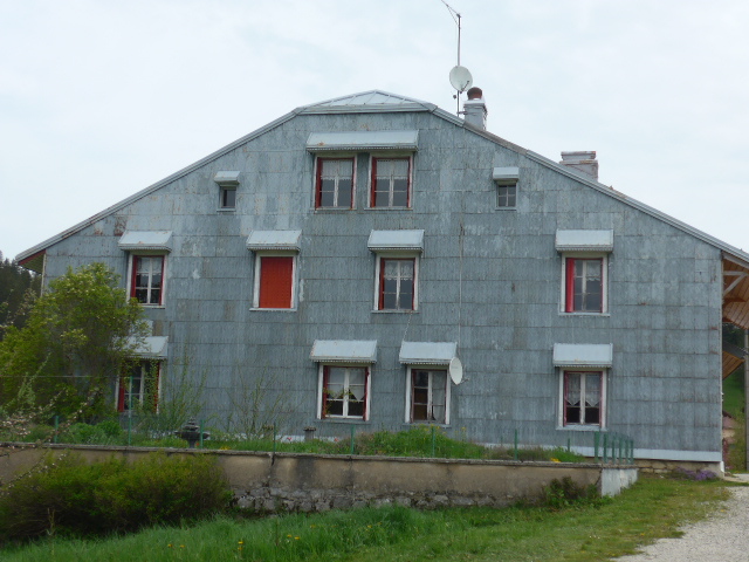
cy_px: 281
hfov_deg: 36.8
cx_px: 374
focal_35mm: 52
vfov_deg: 28.0
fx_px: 1125
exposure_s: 1/1000
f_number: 3.3
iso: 80
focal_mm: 10.7
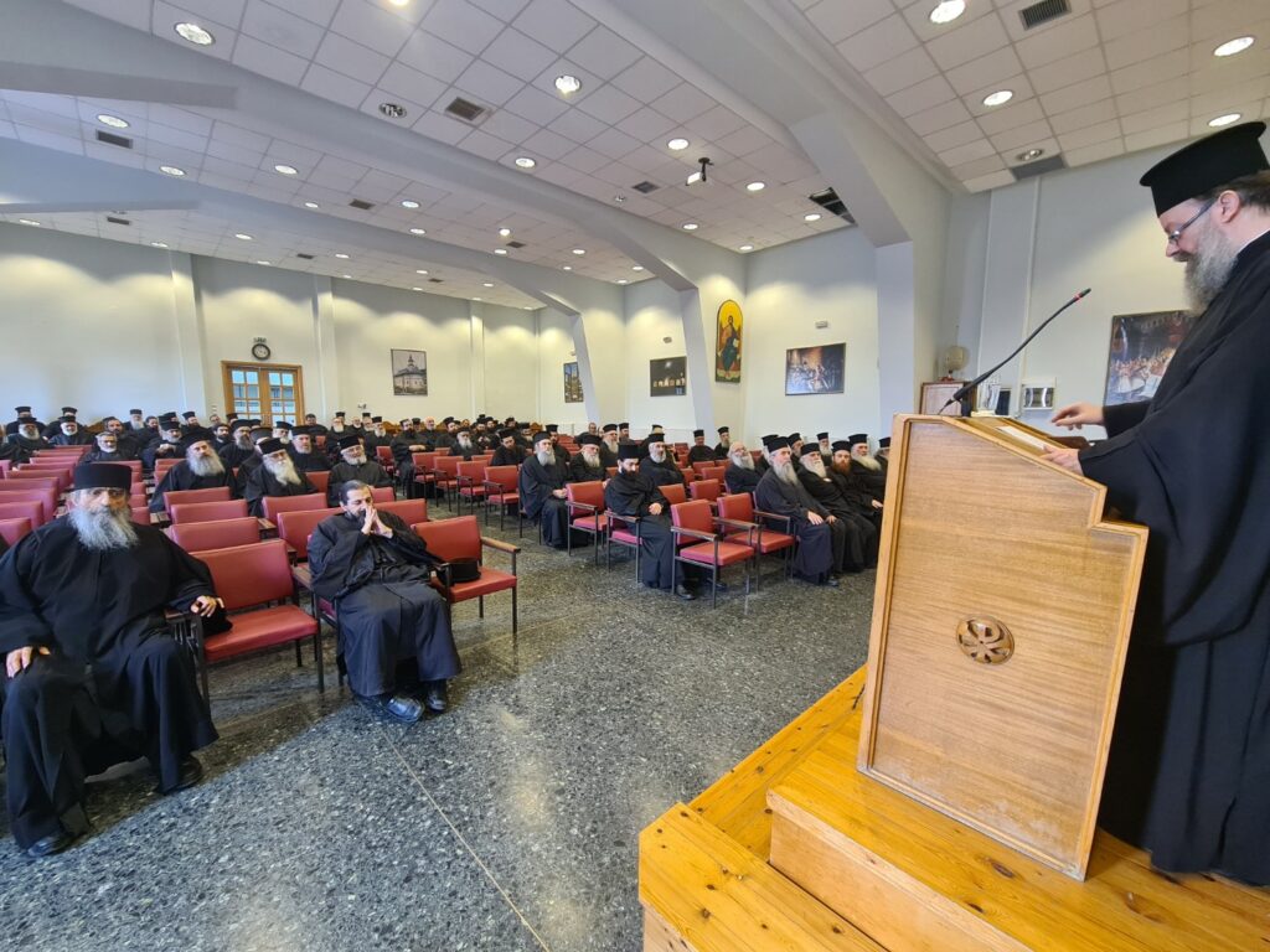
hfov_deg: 106.2
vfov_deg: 89.9
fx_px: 477
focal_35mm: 13
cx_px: 635
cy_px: 476
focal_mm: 2.22
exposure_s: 1/50
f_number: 2.2
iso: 250
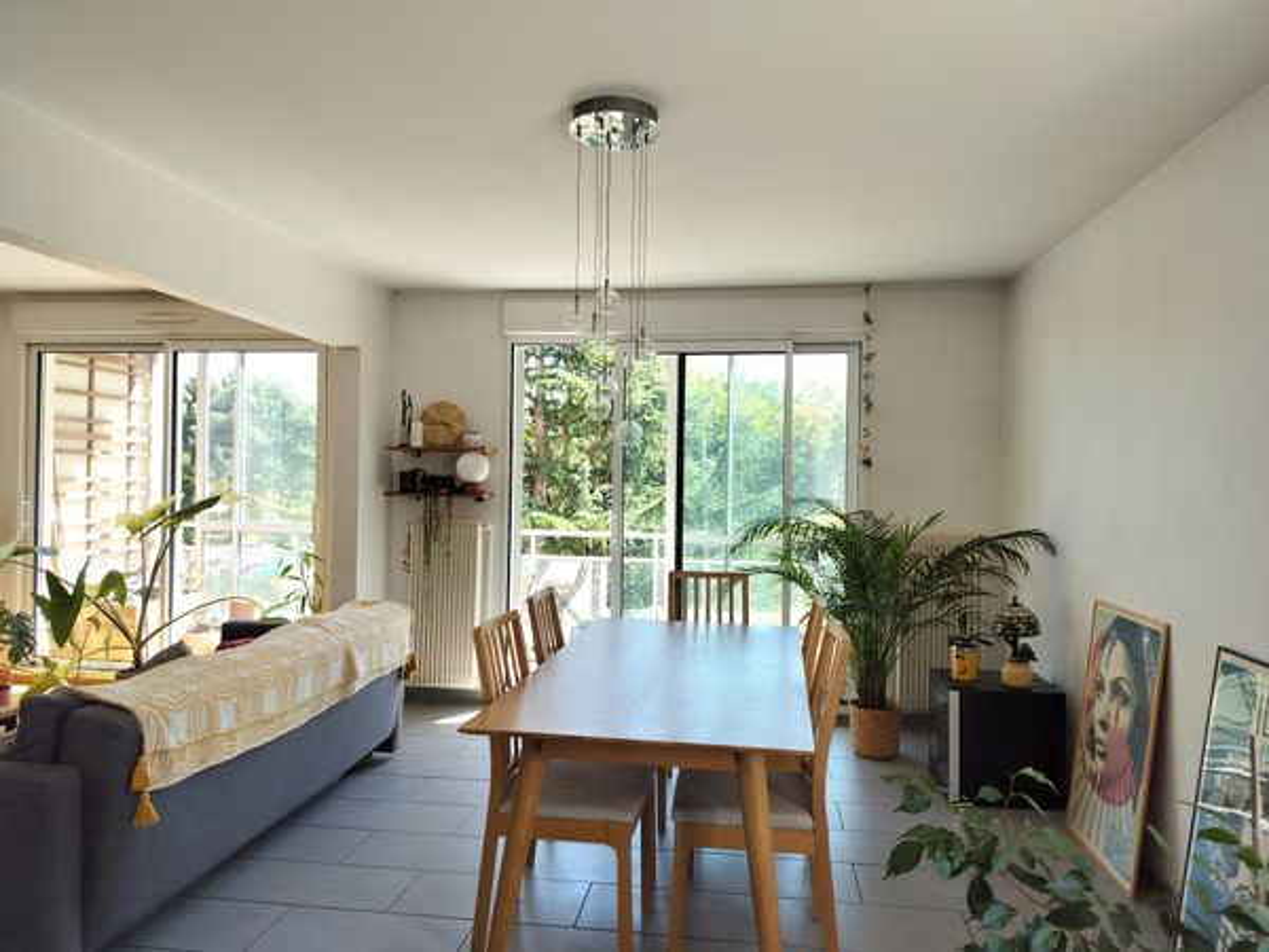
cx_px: 634
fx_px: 880
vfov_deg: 56.8
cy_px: 476
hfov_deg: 71.6
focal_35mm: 24
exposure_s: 1/120
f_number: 1.7
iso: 100
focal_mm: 5.24
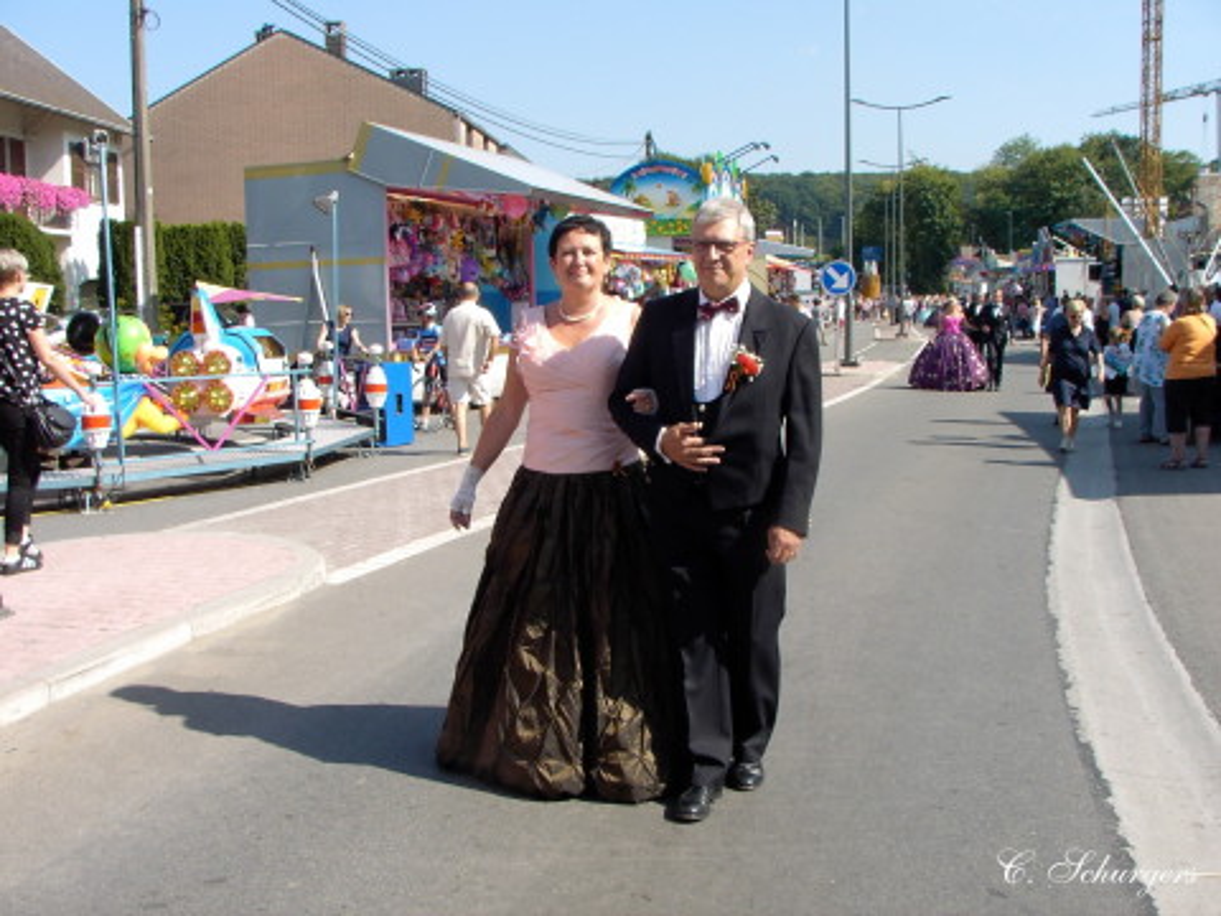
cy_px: 458
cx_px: 610
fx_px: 1411
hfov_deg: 46.8
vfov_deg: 36.0
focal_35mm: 40
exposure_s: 1/220
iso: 70
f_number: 5
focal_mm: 6.2
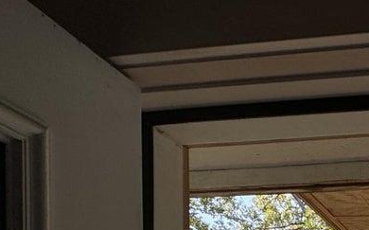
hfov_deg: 29.4
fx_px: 522
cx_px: 505
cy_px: 410
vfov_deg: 19.1
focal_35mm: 52
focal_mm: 2.22
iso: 40
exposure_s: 1/298
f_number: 2.2
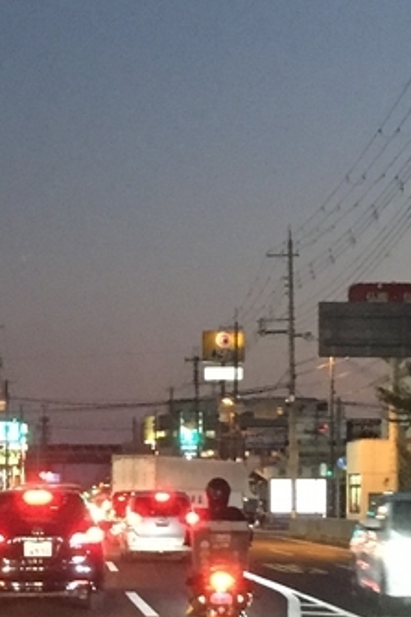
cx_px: -4
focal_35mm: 108
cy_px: 413
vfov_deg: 18.9
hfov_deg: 12.5
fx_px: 1851
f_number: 2.2
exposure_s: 1/15
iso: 400
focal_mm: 4.15
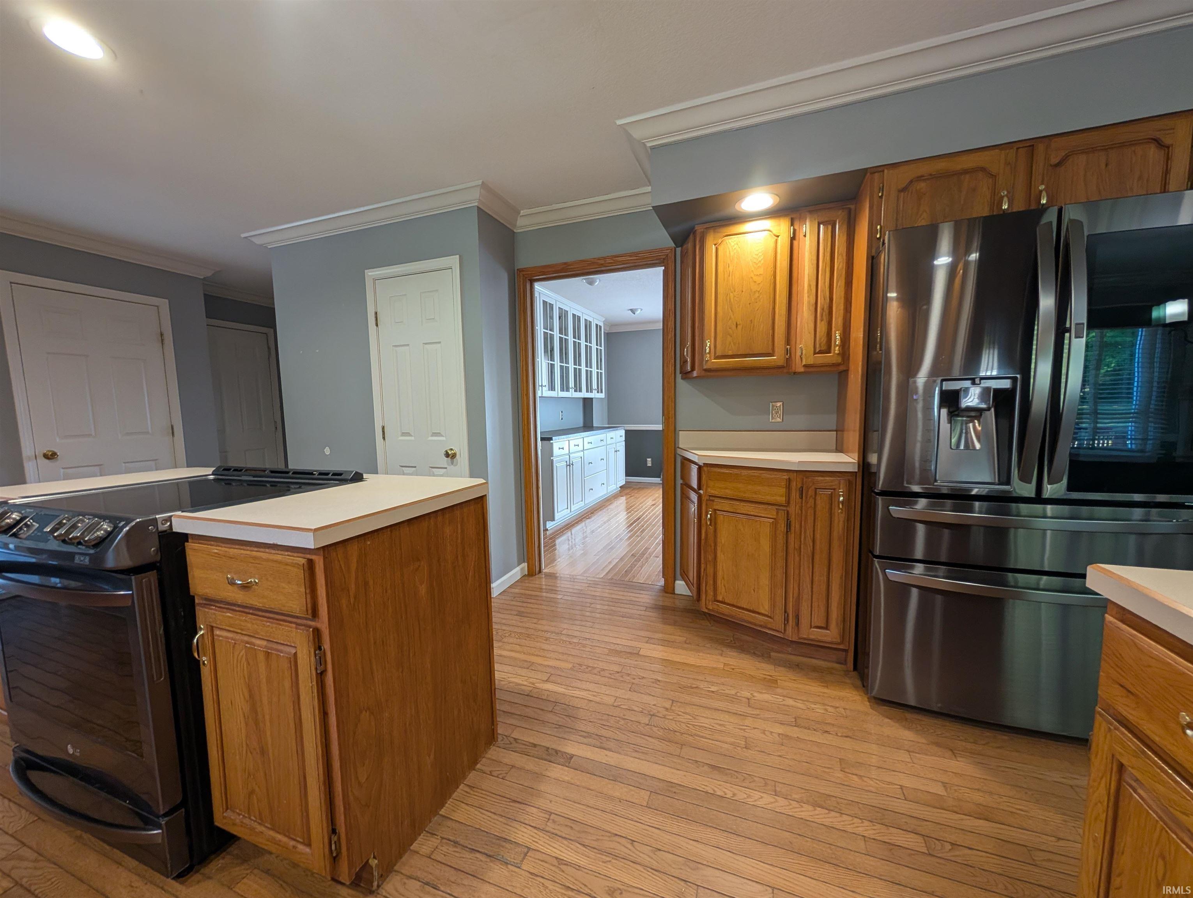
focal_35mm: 12
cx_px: 596
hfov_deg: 110.5
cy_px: 449
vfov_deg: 94.6
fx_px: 414
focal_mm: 2.02
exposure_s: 1/60
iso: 95
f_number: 1.7
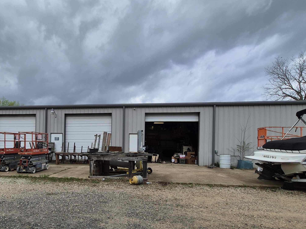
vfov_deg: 64.7
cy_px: 148
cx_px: 107
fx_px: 177
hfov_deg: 79.6
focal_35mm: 20
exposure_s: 1/1728
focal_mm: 1.74
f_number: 2.2
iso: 50
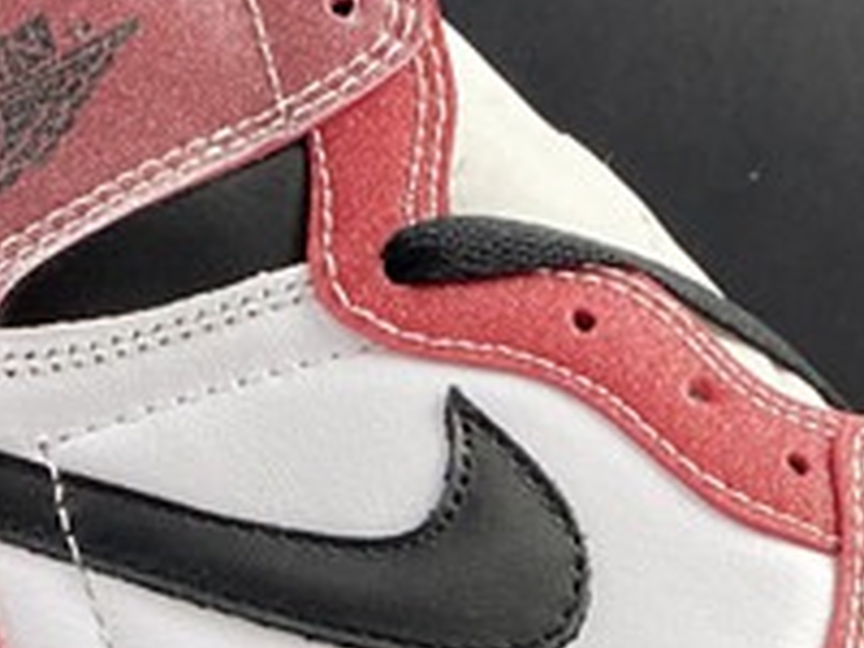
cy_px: 976
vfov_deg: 11.0
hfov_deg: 15.1
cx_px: 557
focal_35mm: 130
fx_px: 3245
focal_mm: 4.25
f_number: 1.8
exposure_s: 1/98
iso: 125
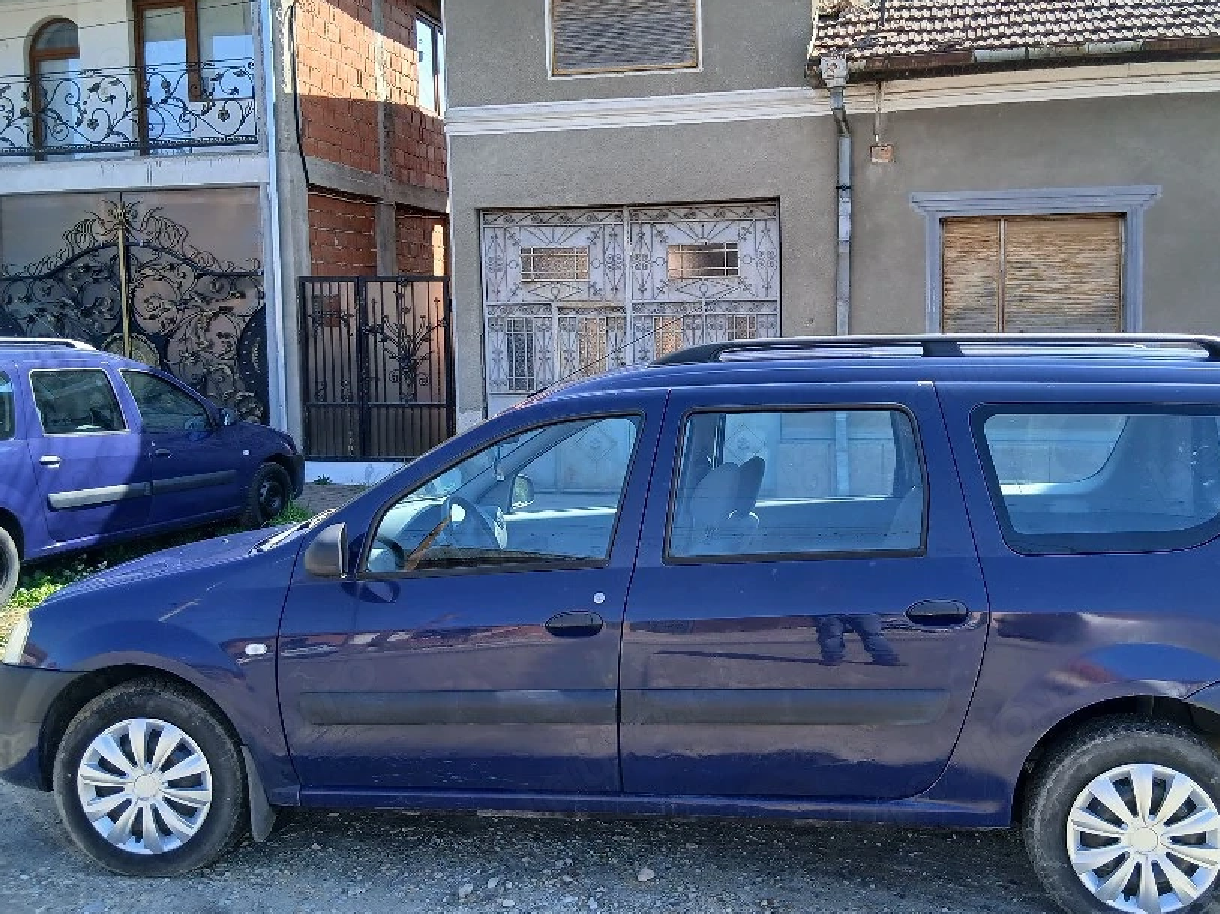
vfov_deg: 44.0
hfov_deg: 56.6
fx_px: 1127
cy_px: 399
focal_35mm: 32
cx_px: 702
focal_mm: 3.98
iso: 20
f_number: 1.8
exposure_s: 1/114
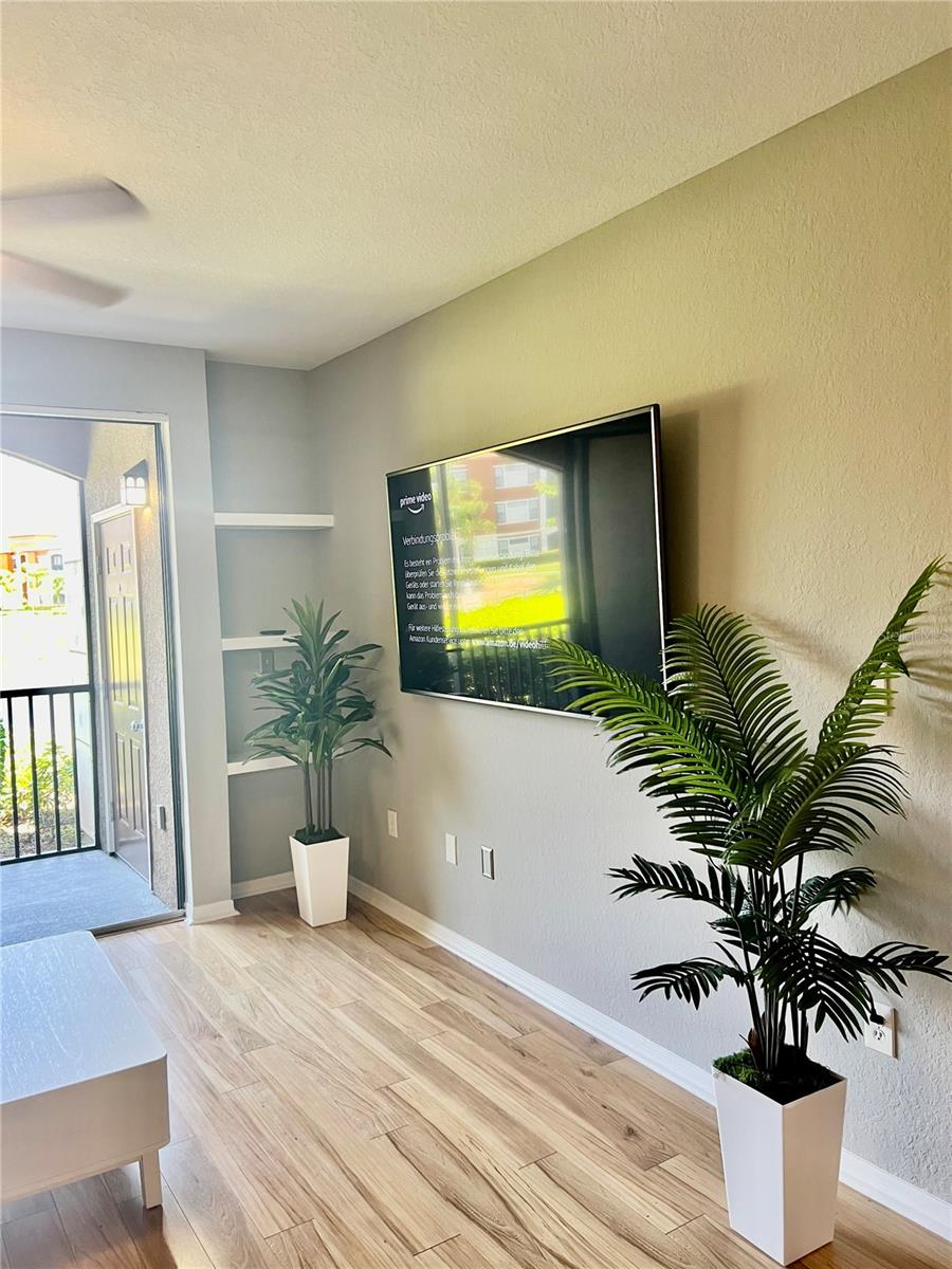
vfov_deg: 67.3
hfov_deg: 53.1
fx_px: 953
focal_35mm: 26
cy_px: 634
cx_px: 476
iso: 100
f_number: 1.5
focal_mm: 5.7
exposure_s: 1/60
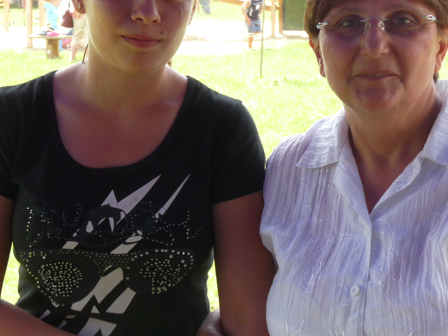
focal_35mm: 107
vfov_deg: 13.8
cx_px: 230
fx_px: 1385
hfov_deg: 18.4
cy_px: 130
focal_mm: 10.8
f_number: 4
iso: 100
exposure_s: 1/125
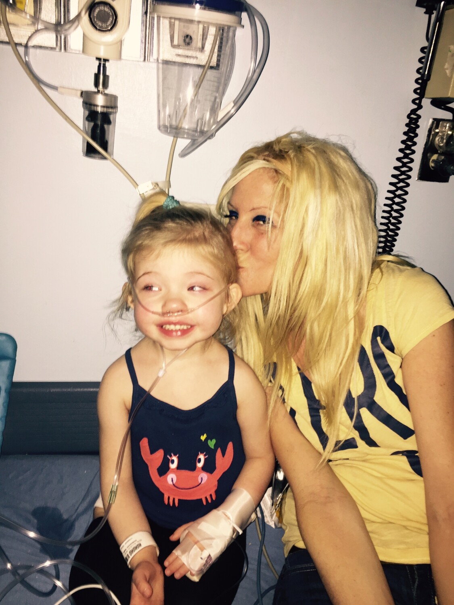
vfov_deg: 61.7
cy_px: 302
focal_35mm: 29
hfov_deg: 48.2
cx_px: 227
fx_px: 507
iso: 64
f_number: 2.2
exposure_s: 1/16
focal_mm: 4.15
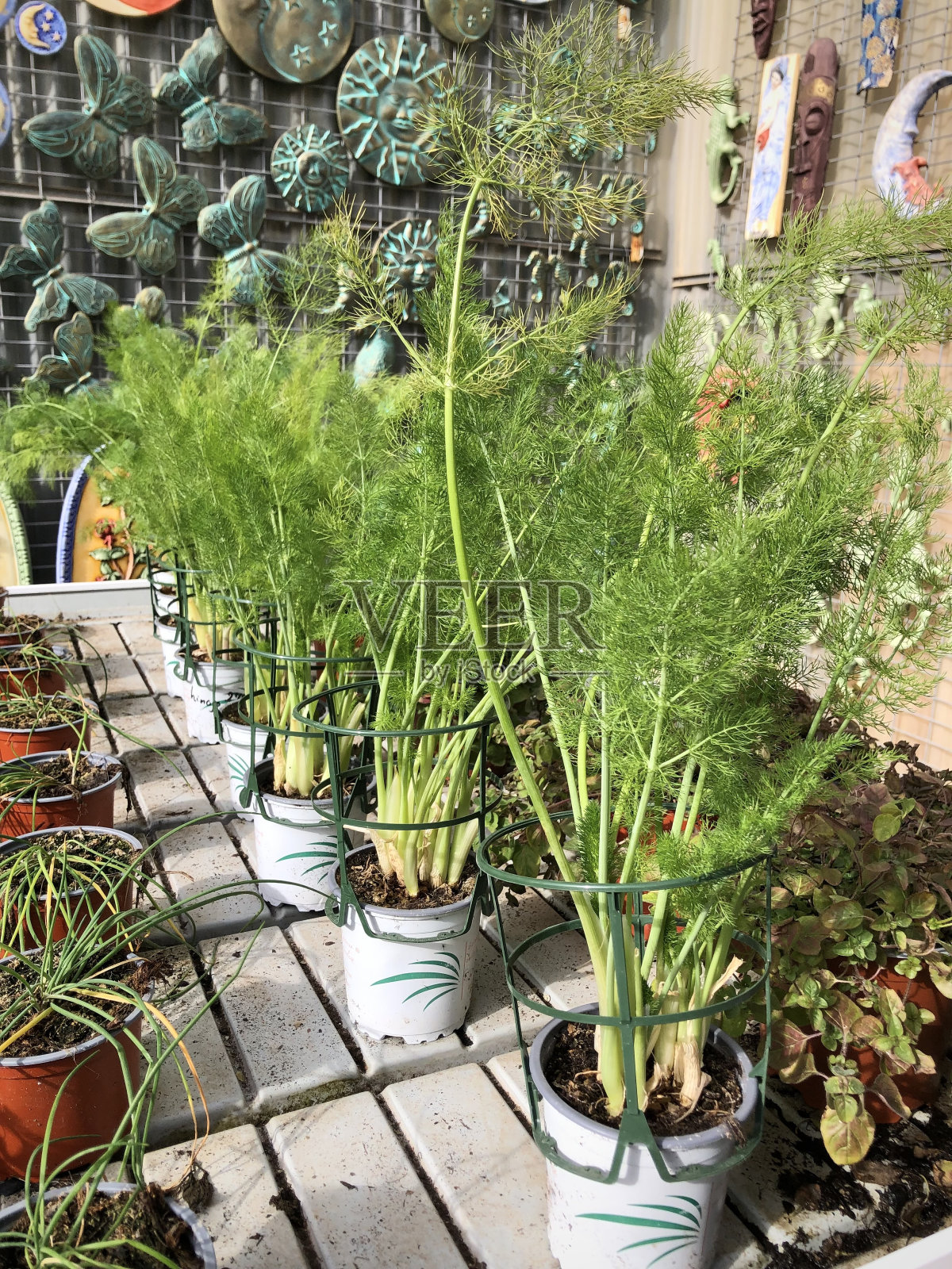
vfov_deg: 63.4
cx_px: 476
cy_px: 634
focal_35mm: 28
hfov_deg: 49.7
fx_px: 1027
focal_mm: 3.99
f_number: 1.8
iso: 20
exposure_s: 1/787
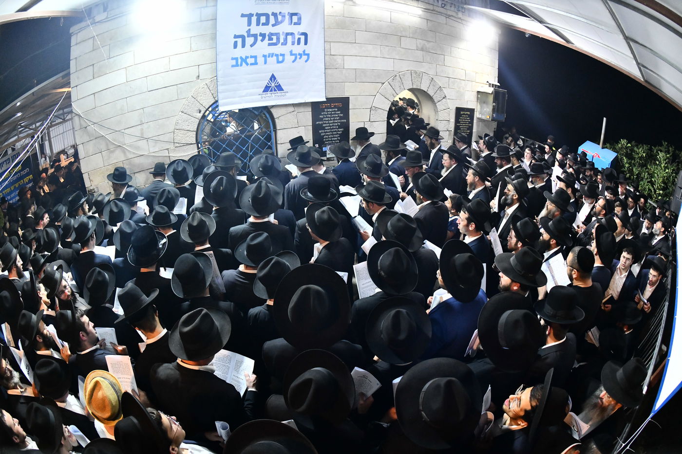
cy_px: 227
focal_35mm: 16
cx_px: 341
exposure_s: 1/160
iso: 4000
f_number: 5.6
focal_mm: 16
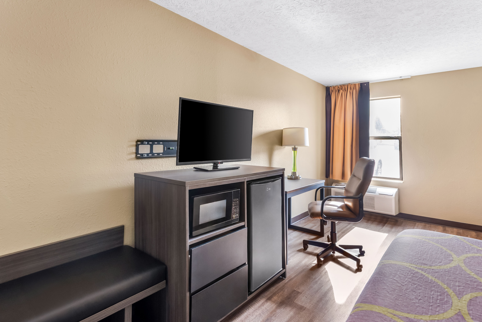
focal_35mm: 18
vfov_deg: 67.4
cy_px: 161
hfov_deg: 90.0
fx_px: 241
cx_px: 241
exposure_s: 1/3
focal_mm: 18
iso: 400
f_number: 8
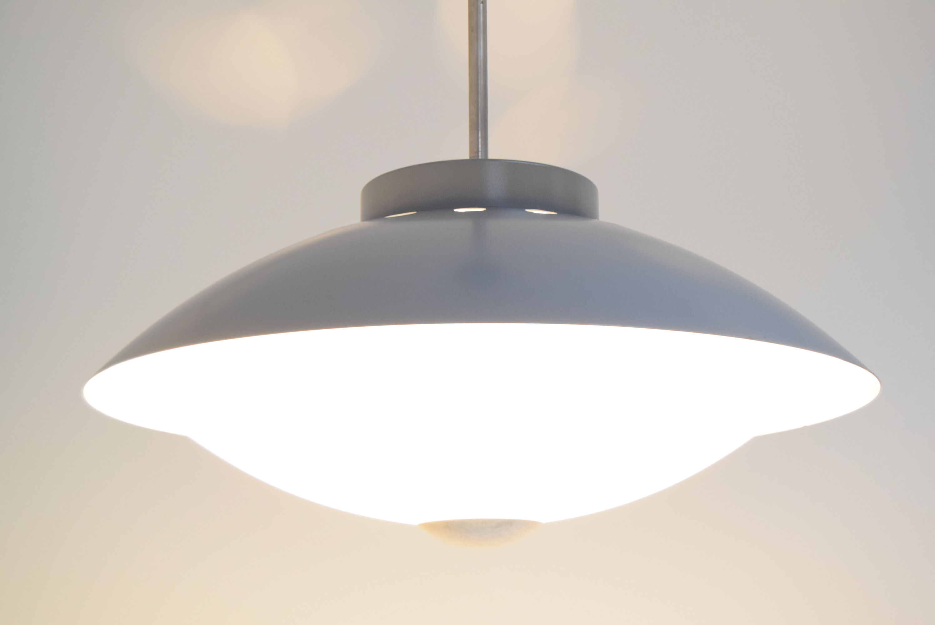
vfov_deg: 20.2
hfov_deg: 29.8
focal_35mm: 68
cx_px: 468
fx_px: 1754
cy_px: 312
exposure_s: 1/40
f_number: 6.3
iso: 1600
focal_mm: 45
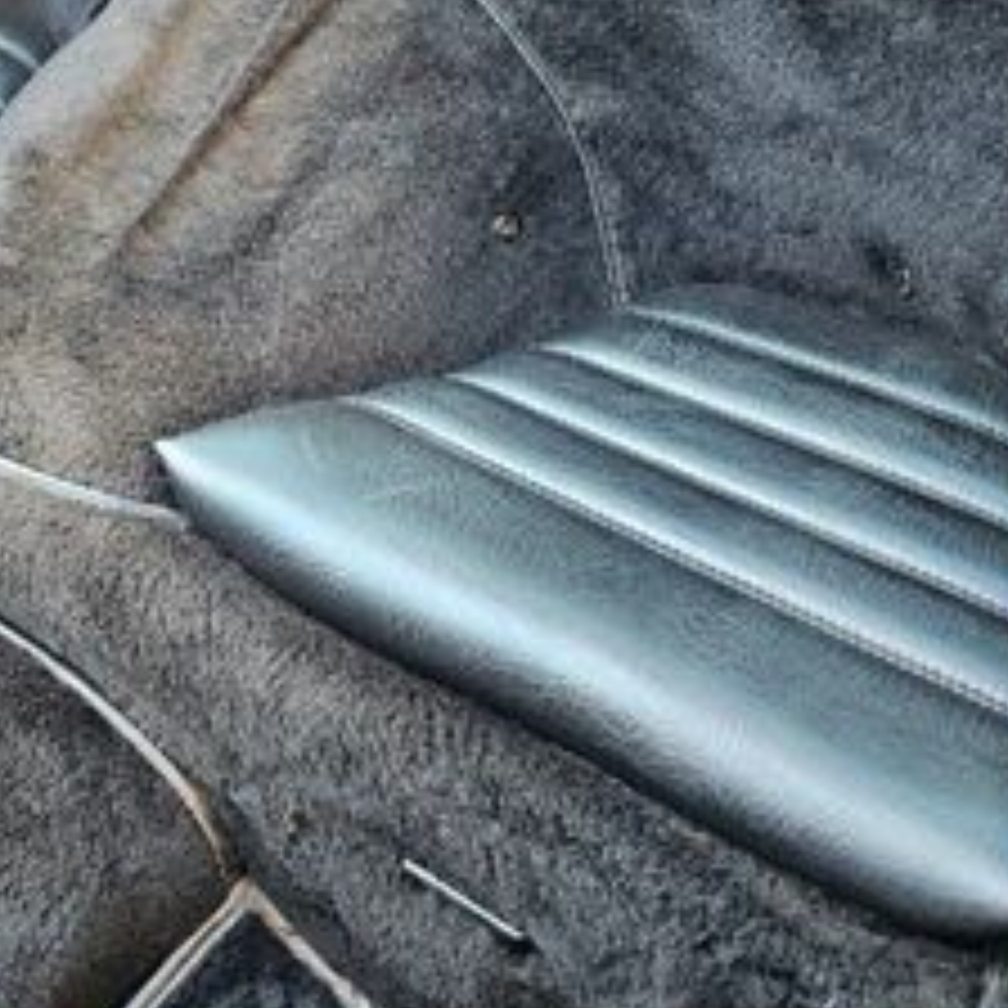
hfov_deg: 29.2
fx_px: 1911
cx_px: 279
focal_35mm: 58
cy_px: 135
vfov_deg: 28.6
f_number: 1.7
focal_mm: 6.3
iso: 1250
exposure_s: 1/170
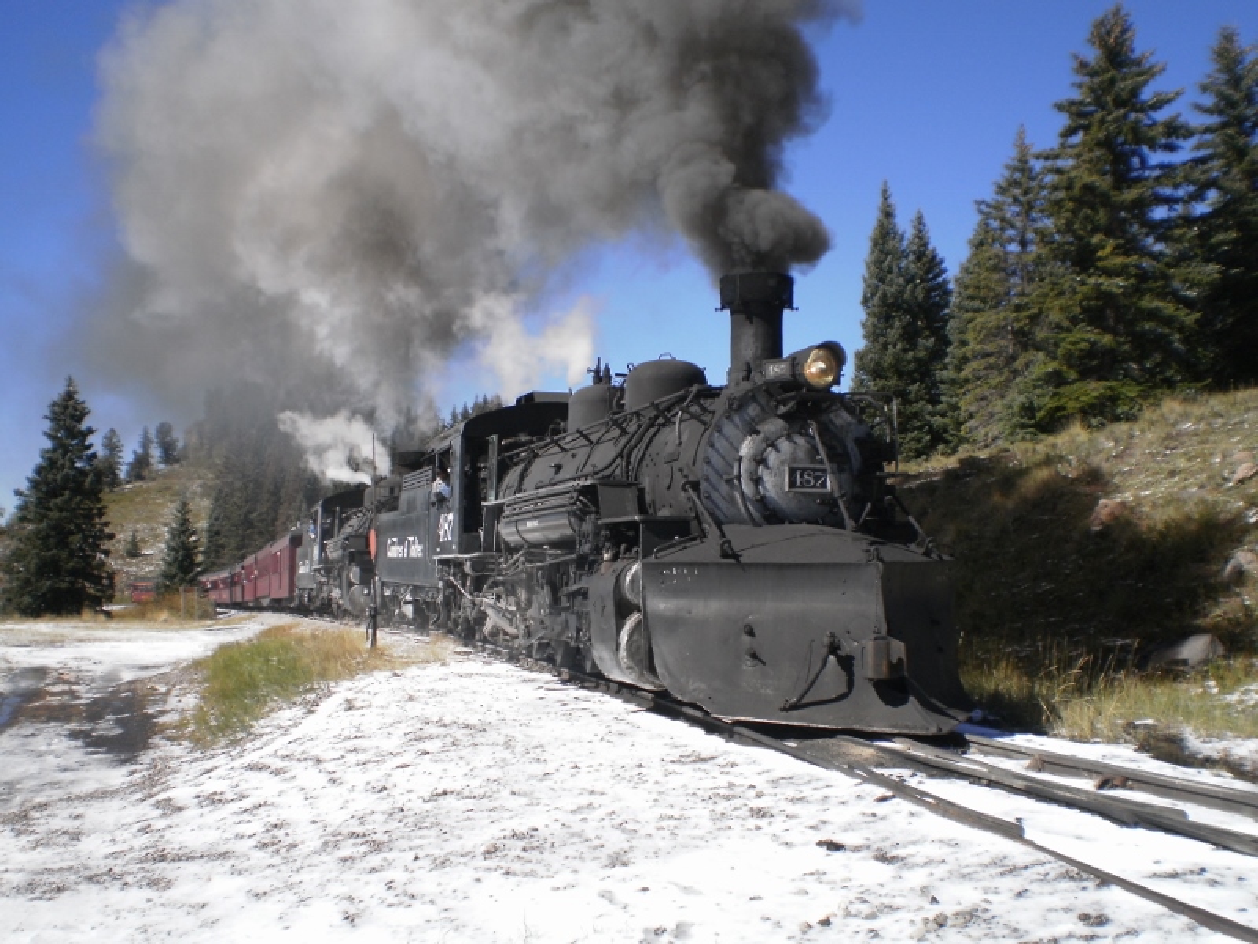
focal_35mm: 36
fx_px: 1308
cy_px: 472
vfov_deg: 39.7
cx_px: 629
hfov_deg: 51.4
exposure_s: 1/500
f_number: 4.6
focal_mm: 6.3
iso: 100
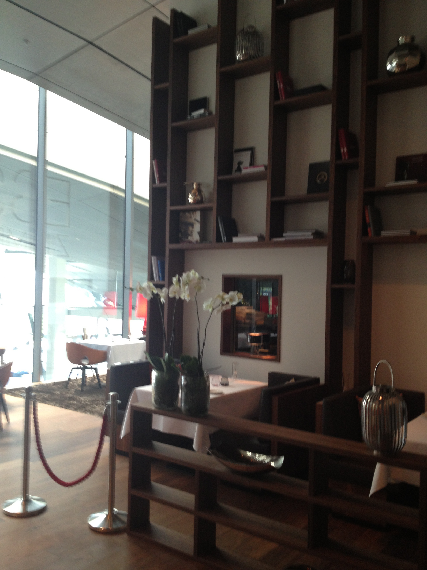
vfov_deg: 52.6
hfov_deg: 40.7
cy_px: 285
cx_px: 214
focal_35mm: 35
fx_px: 576
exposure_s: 1/20
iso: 80
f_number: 2.4
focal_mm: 4.28
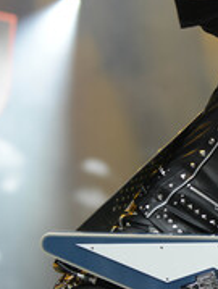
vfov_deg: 11.7
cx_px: 329
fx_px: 1414
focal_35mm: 169
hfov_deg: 8.6
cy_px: 144
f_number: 2.8
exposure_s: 1/800
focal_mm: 70
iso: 400
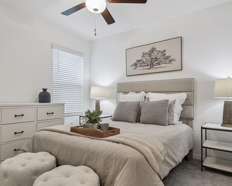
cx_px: 112
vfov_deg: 62.9
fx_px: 151
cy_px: 104
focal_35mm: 22
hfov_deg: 75.0
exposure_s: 1/2.5
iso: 100
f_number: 7.1
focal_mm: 10
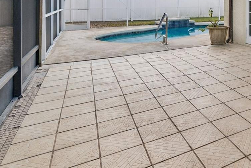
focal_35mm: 32
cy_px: -2
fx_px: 223
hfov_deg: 49.1
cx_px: 246
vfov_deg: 36.7
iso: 100
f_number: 7.1
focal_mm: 10
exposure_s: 1/80
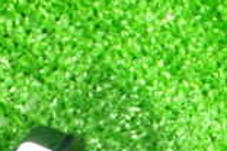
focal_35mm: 120
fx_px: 757
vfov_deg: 10.7
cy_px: 267
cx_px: 271
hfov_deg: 16.4
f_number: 2.3
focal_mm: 5.4
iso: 1000
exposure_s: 1/30
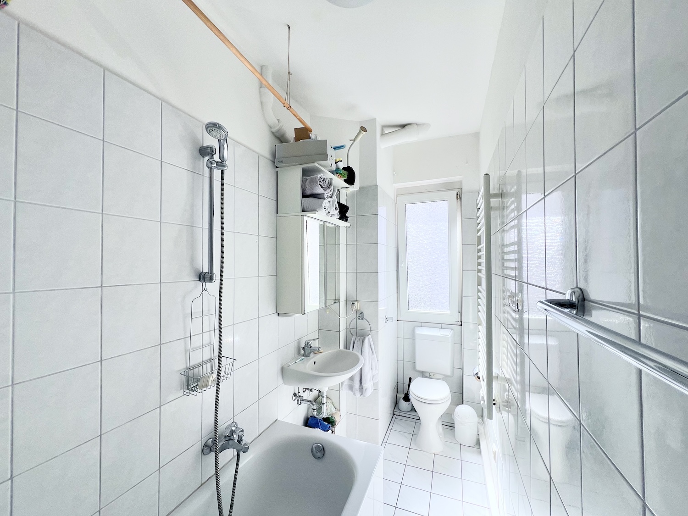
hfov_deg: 106.2
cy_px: 258
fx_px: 258
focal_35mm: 13
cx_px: 344
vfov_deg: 89.9
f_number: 1.8
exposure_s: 1/189
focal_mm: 1.57
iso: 32
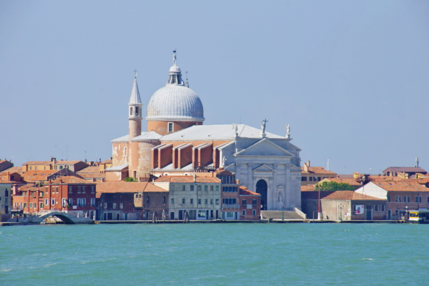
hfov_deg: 9.2
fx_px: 2681
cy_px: 143
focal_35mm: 225
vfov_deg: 6.1
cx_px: 214
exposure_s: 1/320
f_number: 11
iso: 100
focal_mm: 150
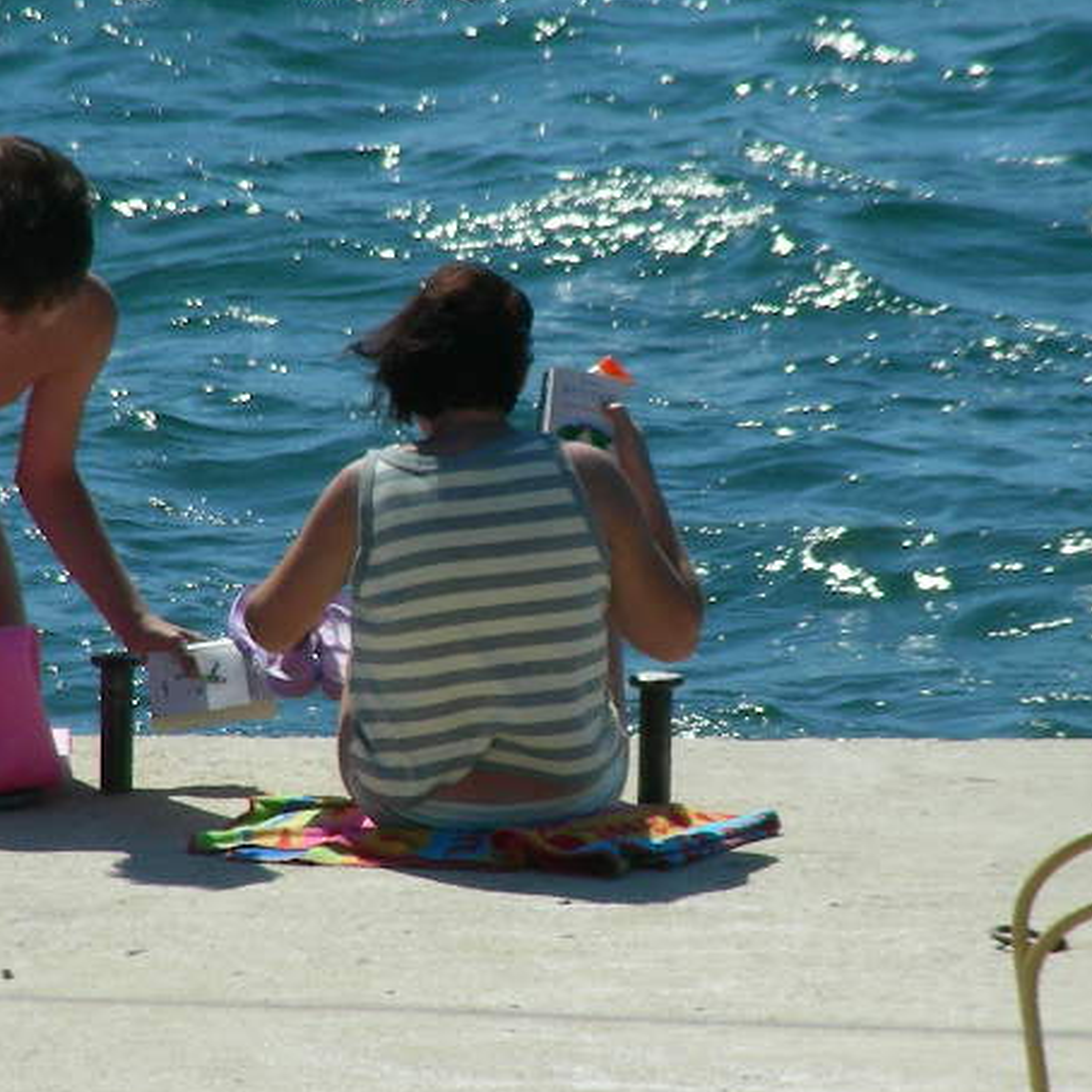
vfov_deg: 2.3
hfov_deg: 2.3
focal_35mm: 757
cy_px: 527
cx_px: 534
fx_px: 27018
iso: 50
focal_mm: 63.3
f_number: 5.6
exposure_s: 1/520
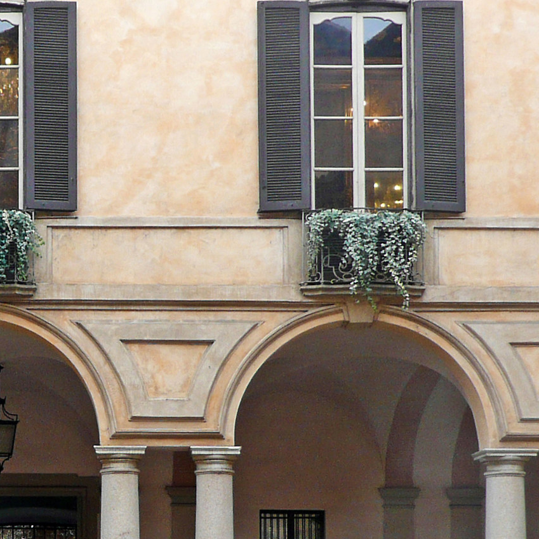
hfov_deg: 23.8
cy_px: 256
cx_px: 30
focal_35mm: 70
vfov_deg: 24.7
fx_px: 1233
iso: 100
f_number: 3.3
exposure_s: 1/50
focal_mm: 4.6
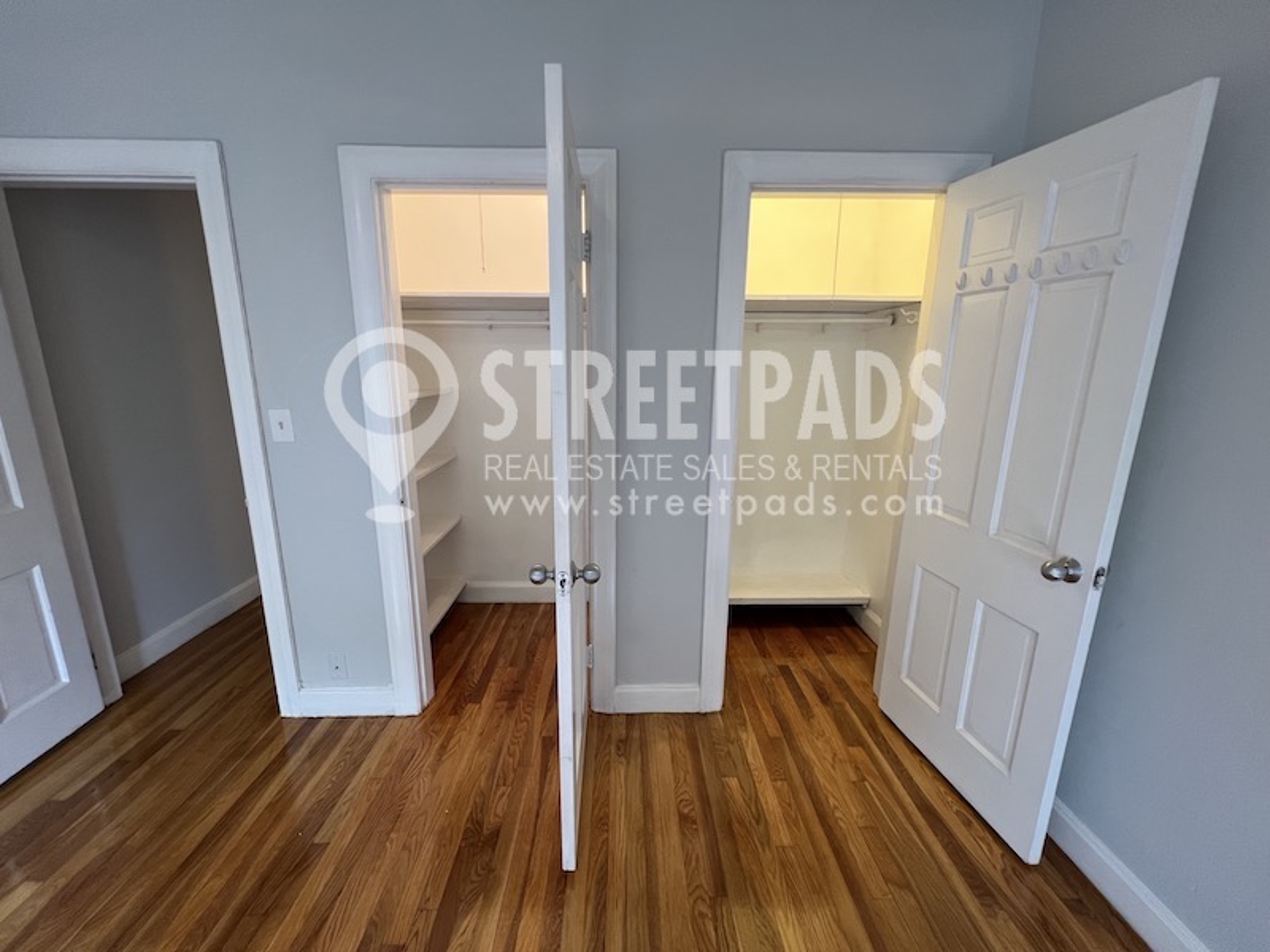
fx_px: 477
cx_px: 635
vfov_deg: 89.9
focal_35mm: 13
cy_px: 476
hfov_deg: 106.2
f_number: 1.8
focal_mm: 1.57
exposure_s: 1/60
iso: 125
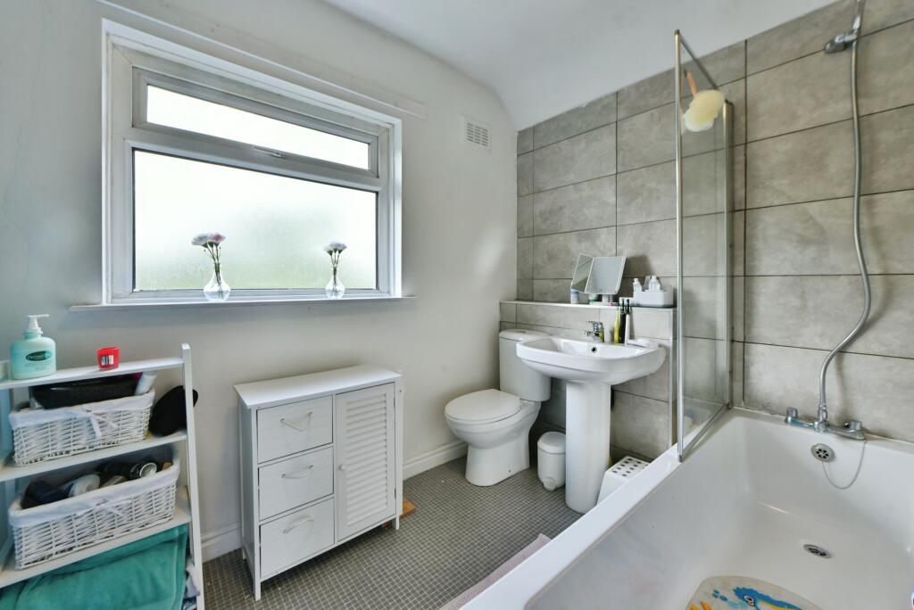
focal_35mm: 14
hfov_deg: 104.2
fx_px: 356
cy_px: 305
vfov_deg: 81.3
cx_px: 457
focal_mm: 14
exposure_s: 1/25
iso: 500
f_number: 9
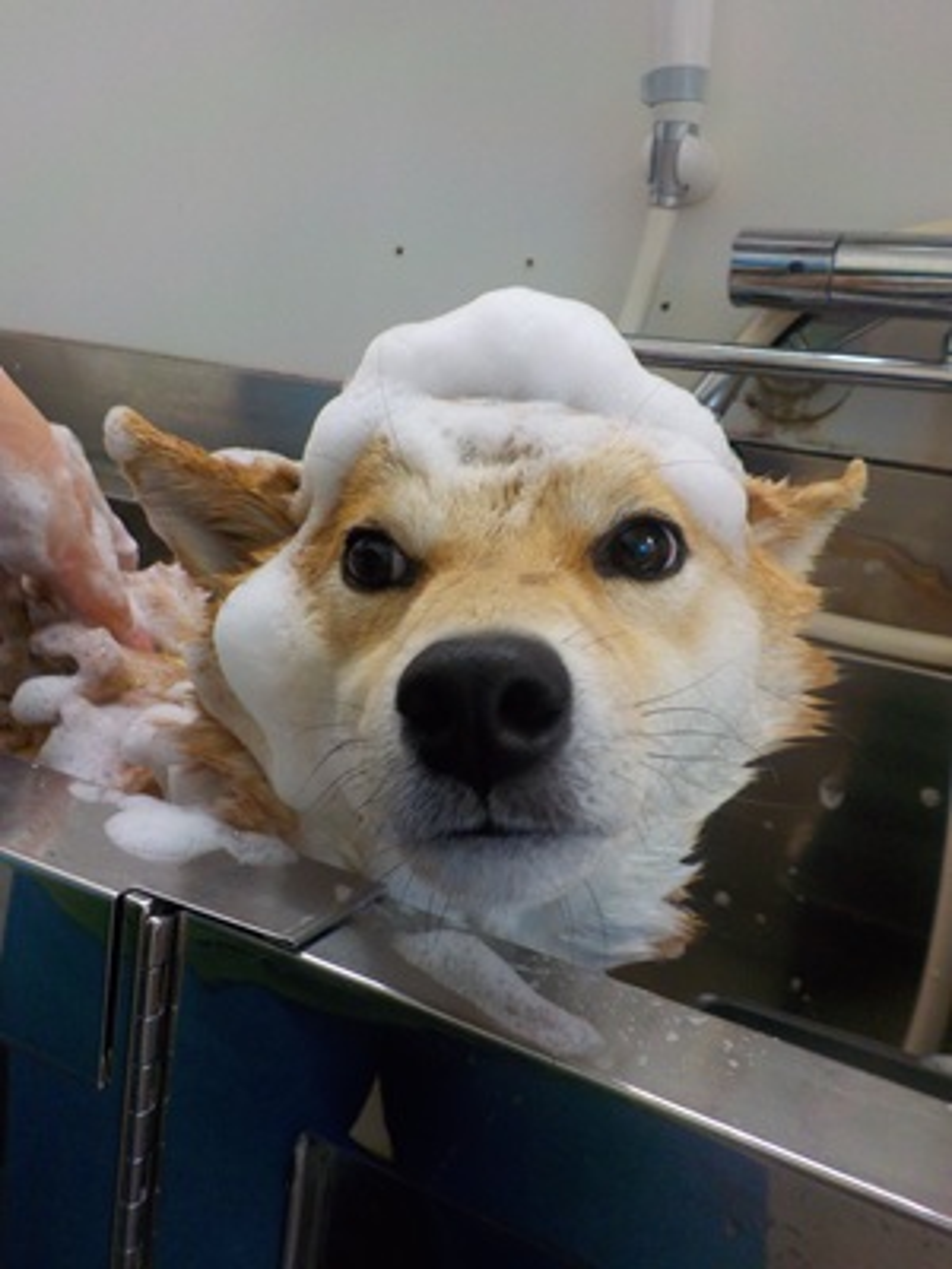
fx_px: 1100
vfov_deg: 60.0
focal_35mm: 30
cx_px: 476
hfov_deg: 46.8
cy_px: 634
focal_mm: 4.1
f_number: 3.3
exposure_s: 1/30
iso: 220
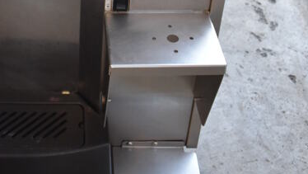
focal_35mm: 69
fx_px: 564
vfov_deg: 15.7
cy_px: -107
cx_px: 67
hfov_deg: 29.9
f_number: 3.5
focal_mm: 18
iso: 1400
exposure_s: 1/125
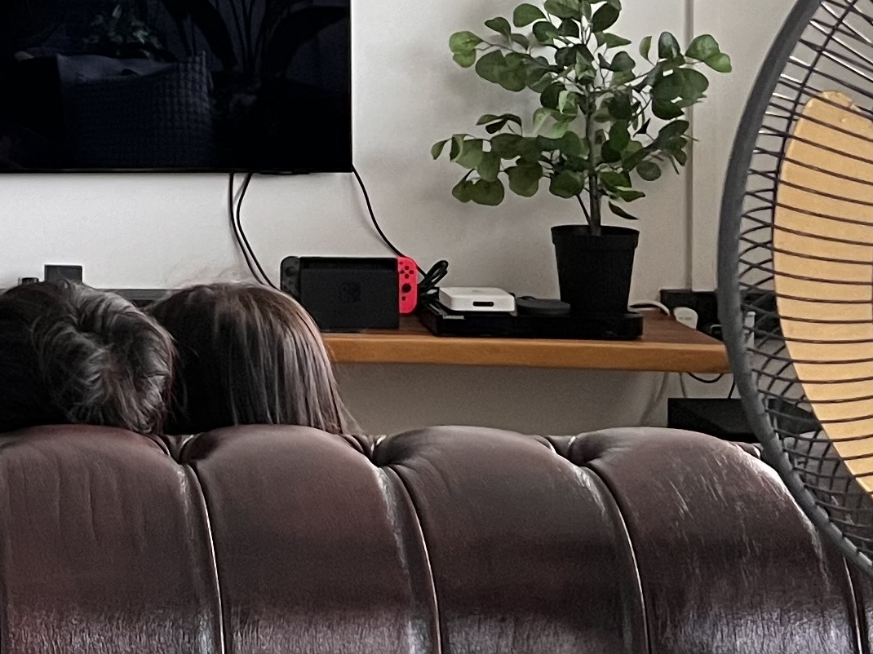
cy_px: -15
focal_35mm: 98
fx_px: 2471
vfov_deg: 14.8
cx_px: -187
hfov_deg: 18.9
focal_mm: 5.7
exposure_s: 1/60
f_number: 1.5
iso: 320
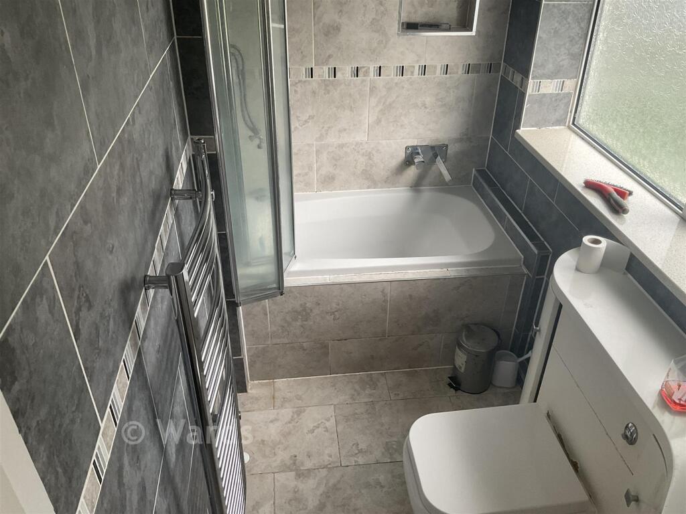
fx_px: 575
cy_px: 257
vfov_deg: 48.2
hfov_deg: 61.7
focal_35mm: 29
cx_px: 343
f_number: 1.8
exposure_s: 1/121
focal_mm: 3
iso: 64
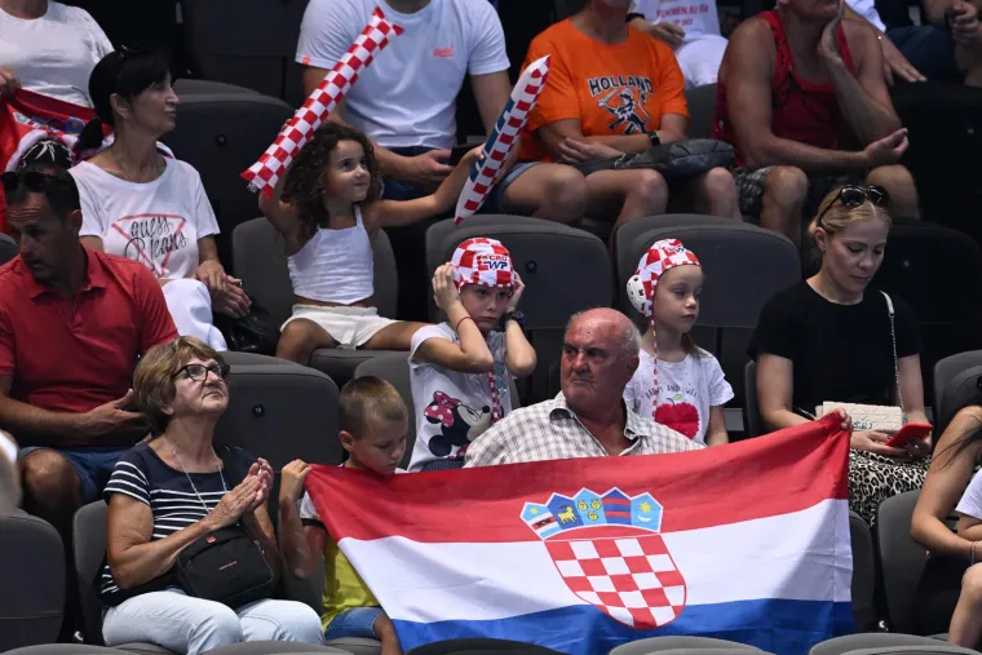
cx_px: 491
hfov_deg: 5.2
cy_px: 328
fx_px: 10912
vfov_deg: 3.4
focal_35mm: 400
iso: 4000
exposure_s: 1/800
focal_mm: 400
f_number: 4
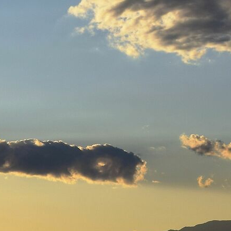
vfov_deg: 9.1
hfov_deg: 8.6
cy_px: 336
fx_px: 1422
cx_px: -284
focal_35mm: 188
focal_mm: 27
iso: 100
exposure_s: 1/320
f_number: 22
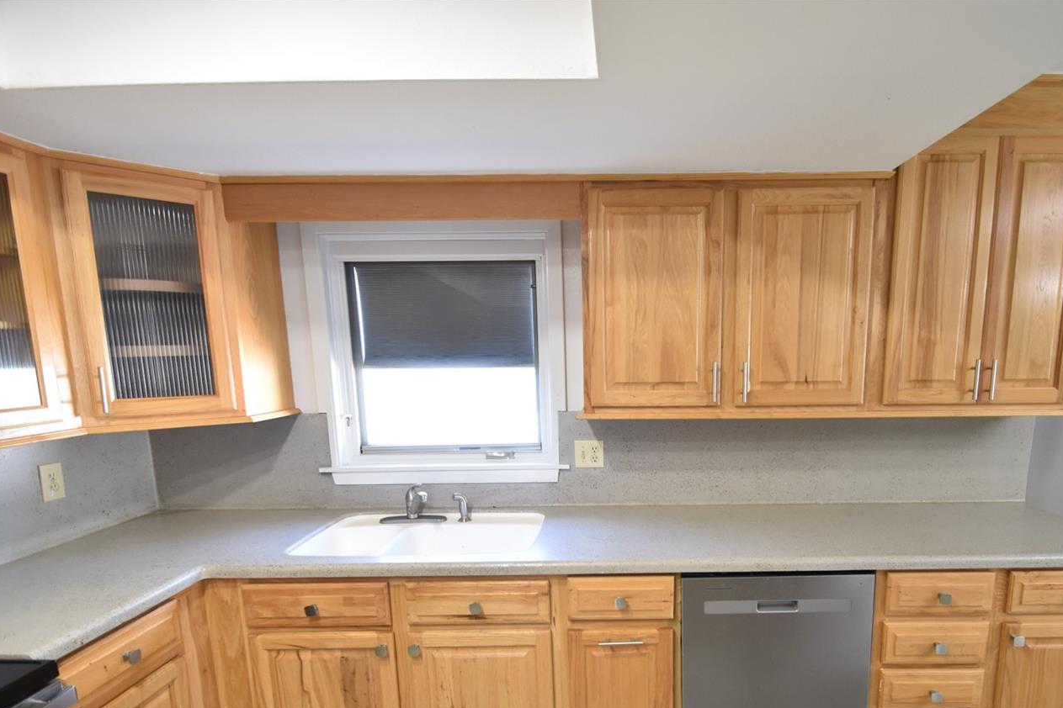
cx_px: 629
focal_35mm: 19
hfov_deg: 86.0
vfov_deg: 63.6
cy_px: 446
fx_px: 561
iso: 800
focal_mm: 10
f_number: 3.5
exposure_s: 1/45
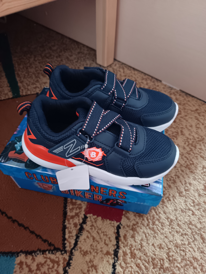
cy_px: 137
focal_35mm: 24
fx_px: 190
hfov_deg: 56.8
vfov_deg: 71.6
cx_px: 103
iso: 7693
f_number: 1.75
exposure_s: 1/14.3
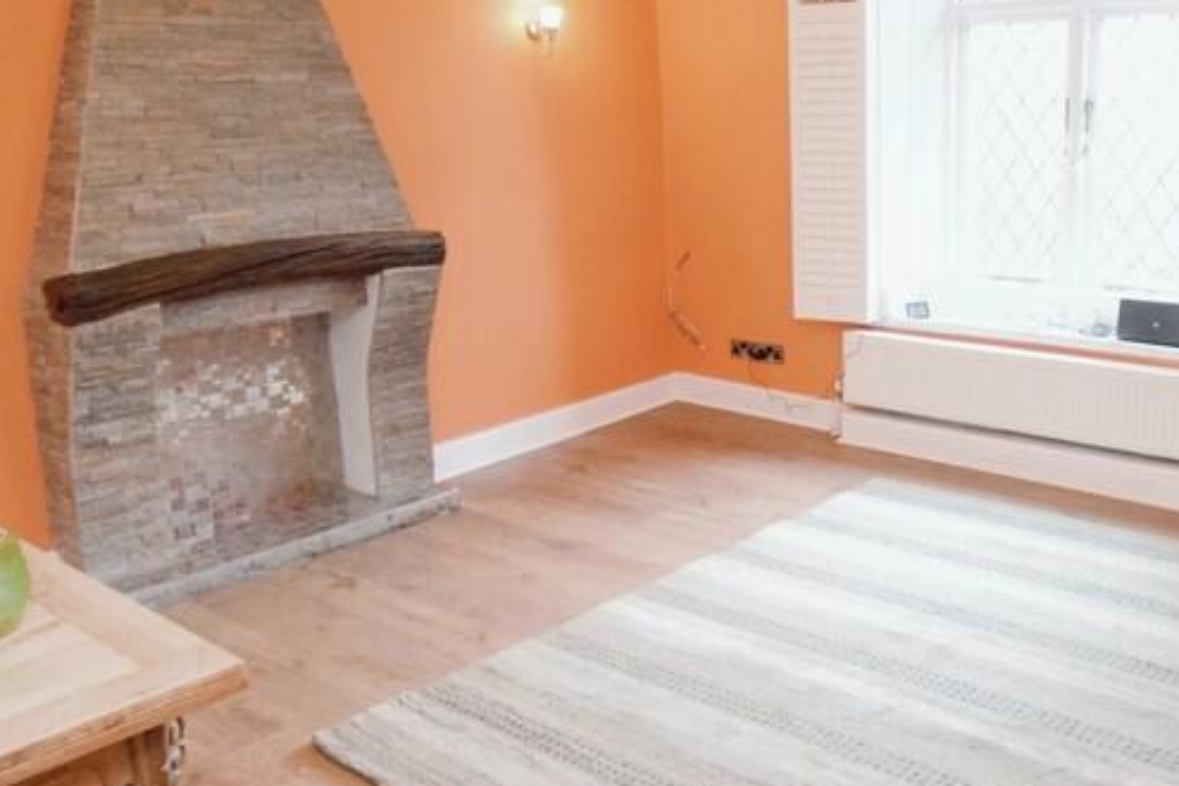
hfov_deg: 58.6
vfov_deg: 39.1
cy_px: 720
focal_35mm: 31
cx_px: 807
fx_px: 1015
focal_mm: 10
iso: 2500
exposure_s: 1/60
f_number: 3.5
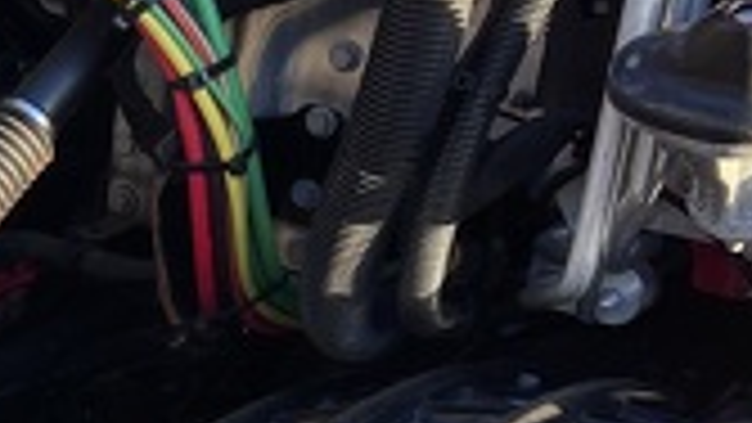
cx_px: -446
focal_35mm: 102
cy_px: 256
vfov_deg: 11.9
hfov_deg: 18.1
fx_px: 2034
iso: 50
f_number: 1.5
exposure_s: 1/509
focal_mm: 5.7
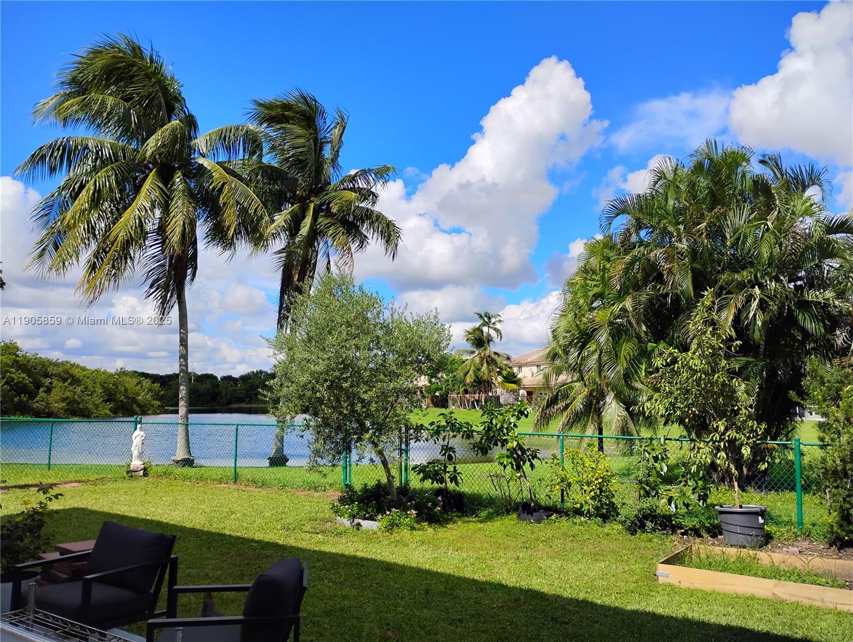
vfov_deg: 49.9
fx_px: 691
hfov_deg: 63.4
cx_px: 426
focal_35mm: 28
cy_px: 321
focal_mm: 4.26
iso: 100
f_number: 1.8
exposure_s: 1/1189
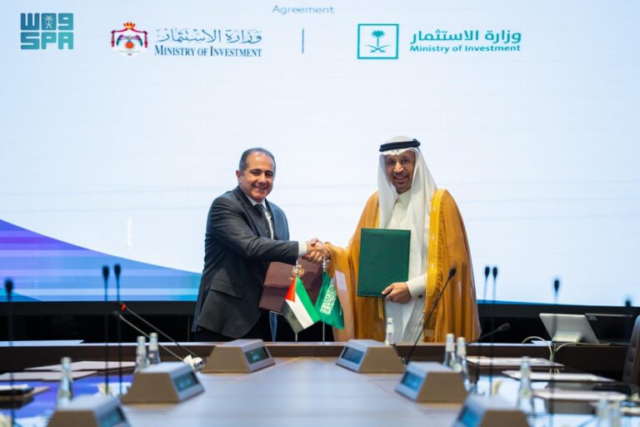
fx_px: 3354
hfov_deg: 10.9
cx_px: 320
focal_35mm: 189
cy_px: 214
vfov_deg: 7.3
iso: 500
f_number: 2.8
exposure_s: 1/320
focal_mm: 188.7
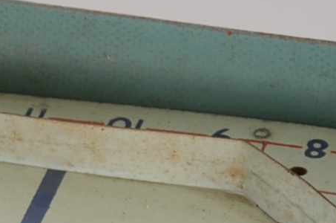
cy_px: 447
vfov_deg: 3.3
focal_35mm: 408
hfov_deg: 4.9
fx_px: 3800
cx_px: -476
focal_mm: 50
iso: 125
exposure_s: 1/160
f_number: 9
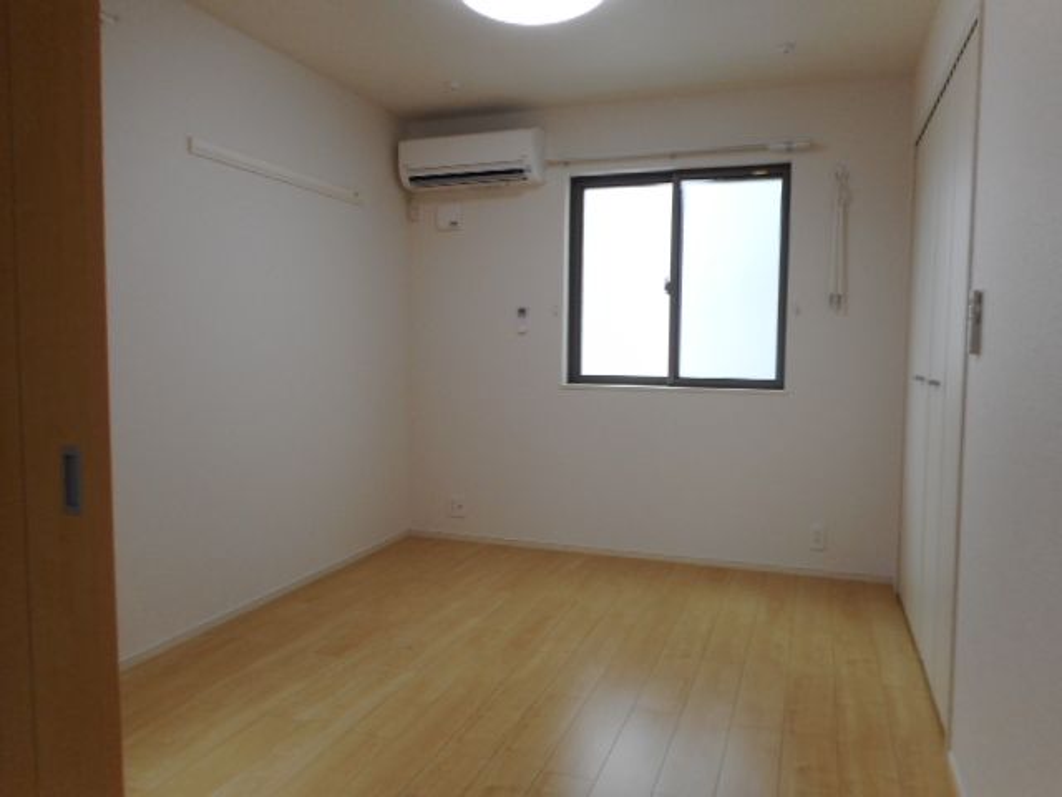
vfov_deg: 54.9
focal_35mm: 25
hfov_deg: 69.4
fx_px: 767
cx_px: 531
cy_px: 398
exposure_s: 1/30
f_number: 3.7
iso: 80
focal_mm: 4.5
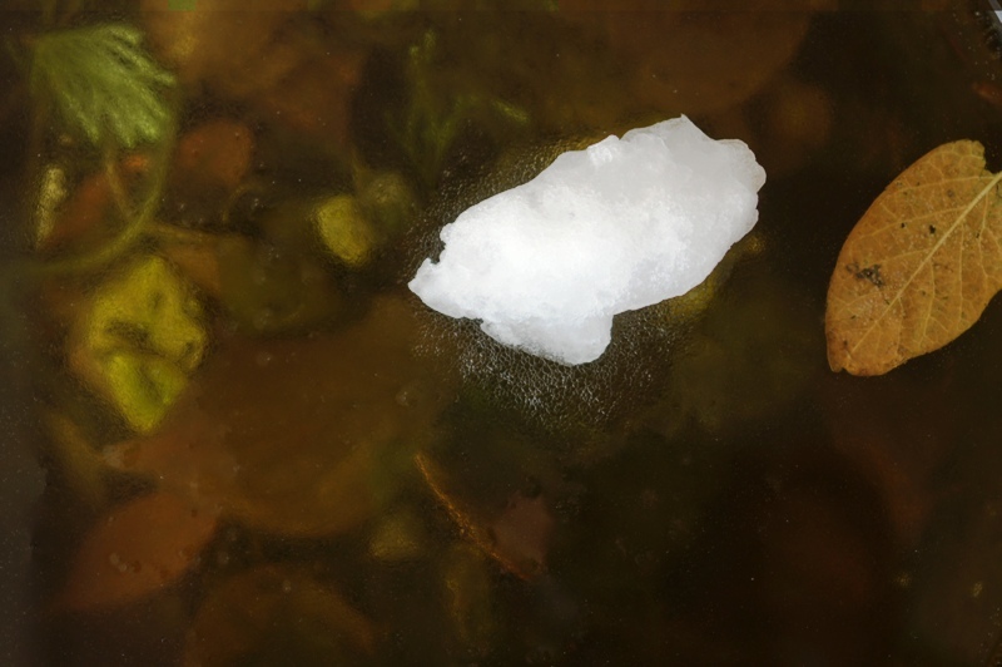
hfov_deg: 19.5
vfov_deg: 13.0
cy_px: 334
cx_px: 501
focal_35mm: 105
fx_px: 2920
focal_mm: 70
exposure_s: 1/800
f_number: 4.5
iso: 200
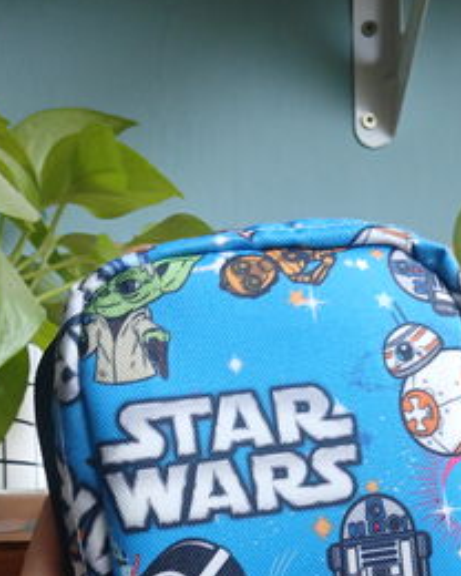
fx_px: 887
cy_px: 542
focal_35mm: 52
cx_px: 273
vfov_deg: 33.6
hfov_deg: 29.1
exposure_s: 1/50
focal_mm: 3.98
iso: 200
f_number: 1.8
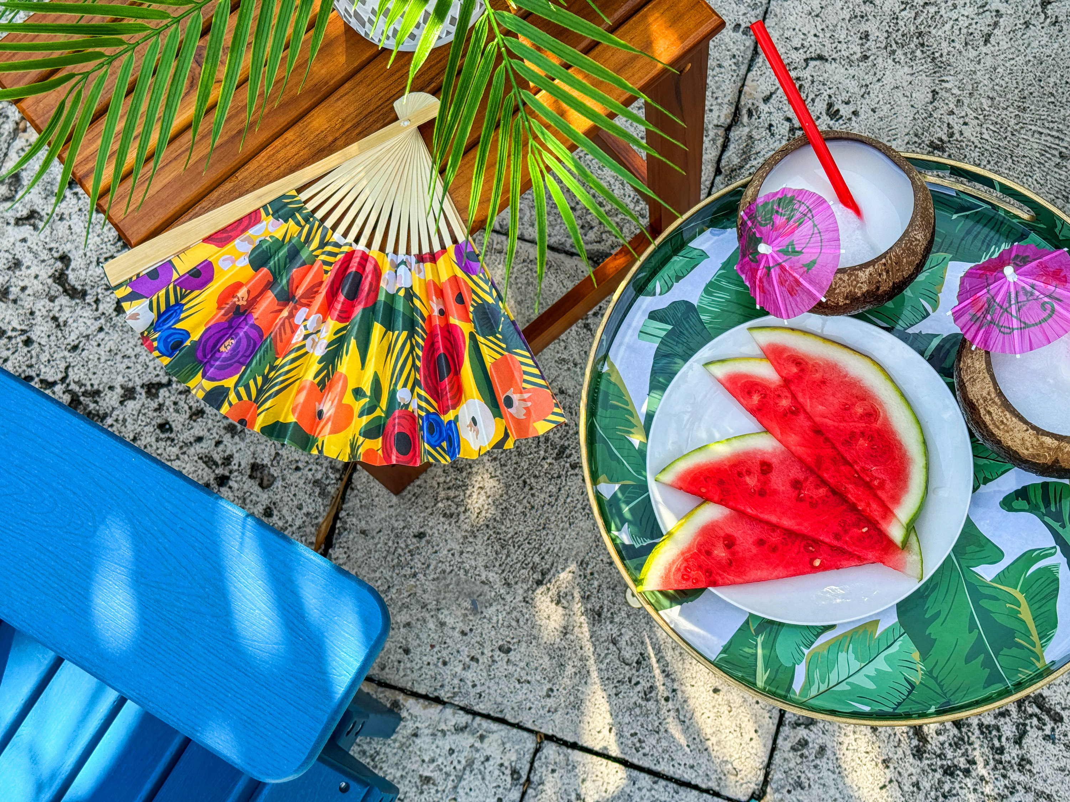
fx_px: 1484
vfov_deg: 30.3
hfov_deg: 39.7
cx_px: 535
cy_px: 401
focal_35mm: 48
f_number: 1.8
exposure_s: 1/750
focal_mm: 6.86
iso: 64
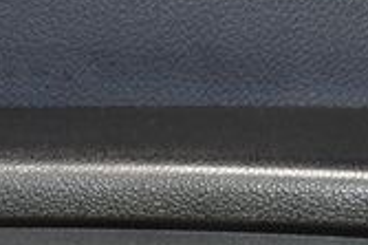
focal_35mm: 403
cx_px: 137
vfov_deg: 3.4
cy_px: 332
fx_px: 4115
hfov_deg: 5.1
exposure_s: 1/60
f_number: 4.5
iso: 2000
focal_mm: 70
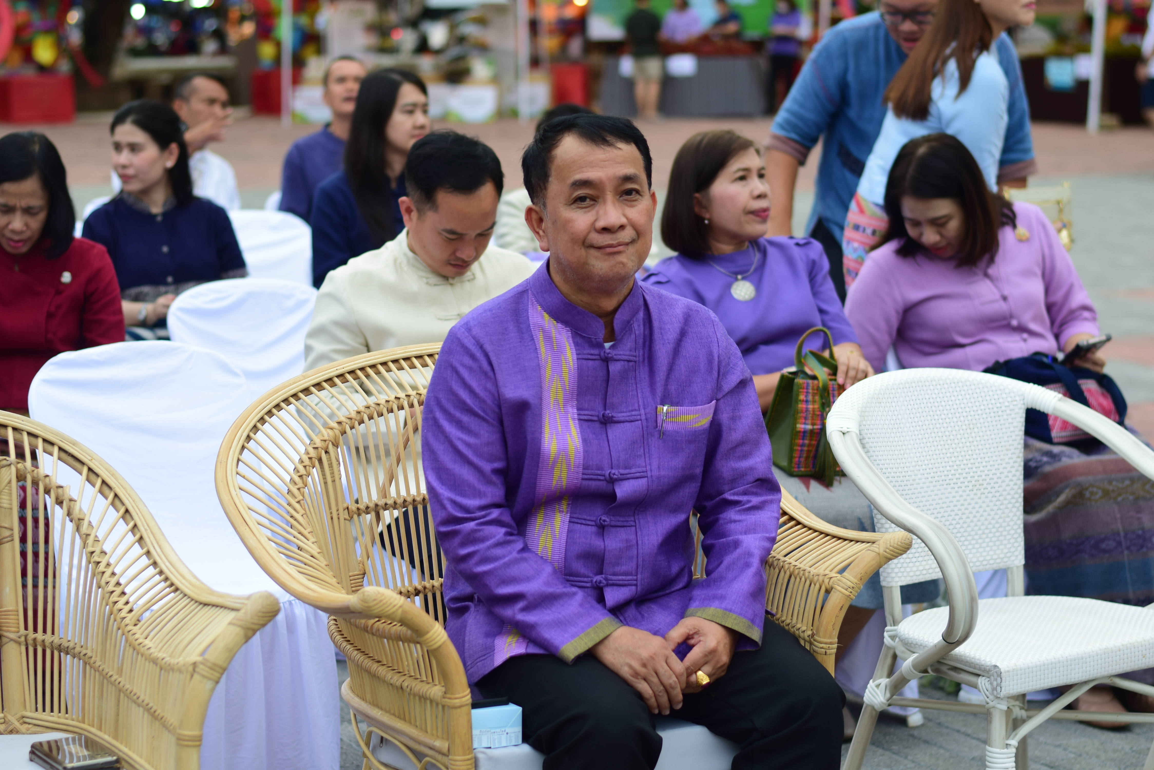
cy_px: 385
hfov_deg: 27.0
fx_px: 2405
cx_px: 577
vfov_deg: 18.2
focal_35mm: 75
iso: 200
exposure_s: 1/400
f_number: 2.8
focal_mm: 50
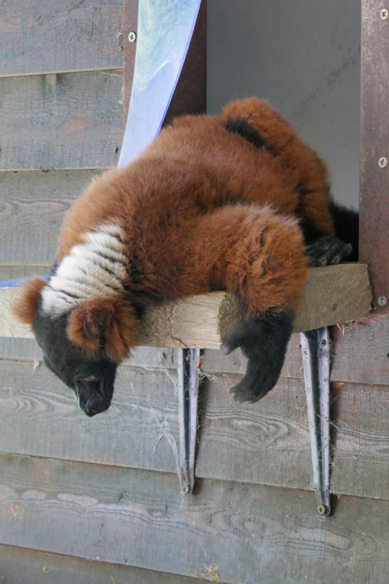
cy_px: 292
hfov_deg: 10.9
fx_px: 2043
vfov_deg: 16.3
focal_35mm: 126
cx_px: 194
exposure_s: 1/100
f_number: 5.6
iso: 800
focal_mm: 46
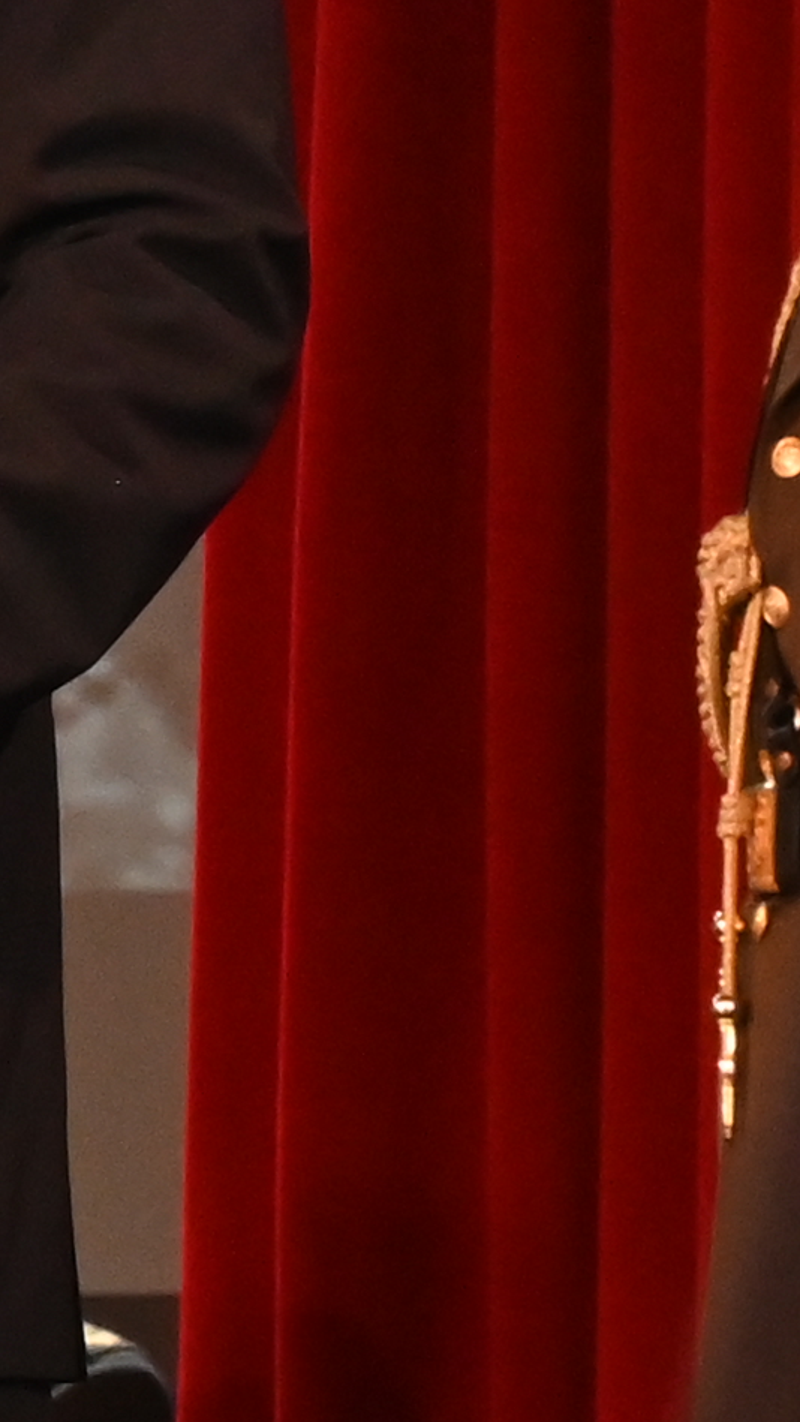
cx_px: -2067
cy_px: -441
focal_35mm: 456
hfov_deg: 2.6
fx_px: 17192
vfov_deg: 4.7
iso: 4000
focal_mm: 70
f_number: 10
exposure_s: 1/60
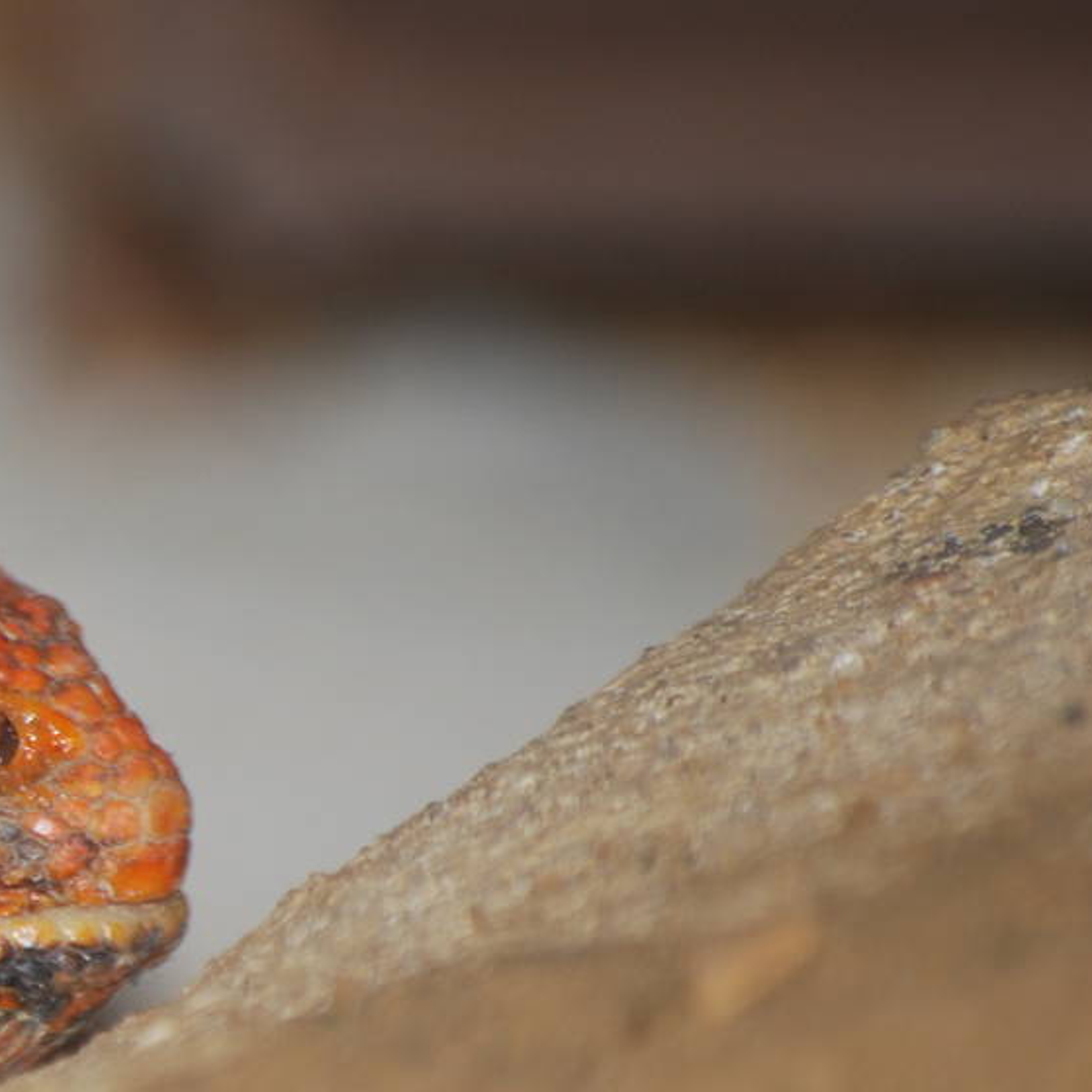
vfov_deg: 1.6
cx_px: -446
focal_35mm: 1097
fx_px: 39152
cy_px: 889
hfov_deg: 1.6
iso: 200
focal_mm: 300
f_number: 5.6
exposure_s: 1/60
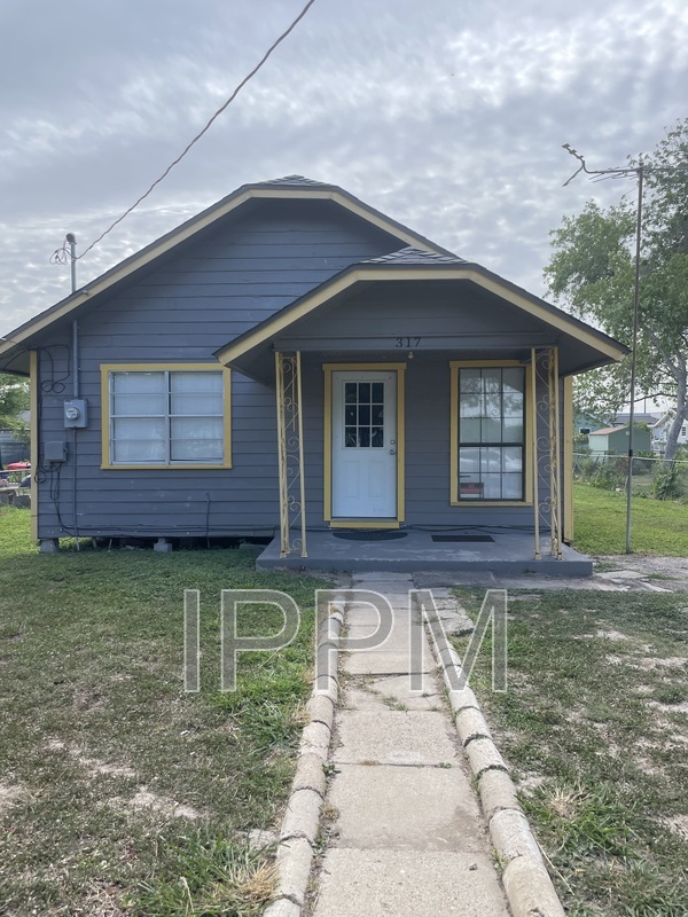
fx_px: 689
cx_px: 344
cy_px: 458
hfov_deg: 53.1
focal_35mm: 26
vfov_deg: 67.3
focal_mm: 4.2
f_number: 1.6
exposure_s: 1/1335
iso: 32
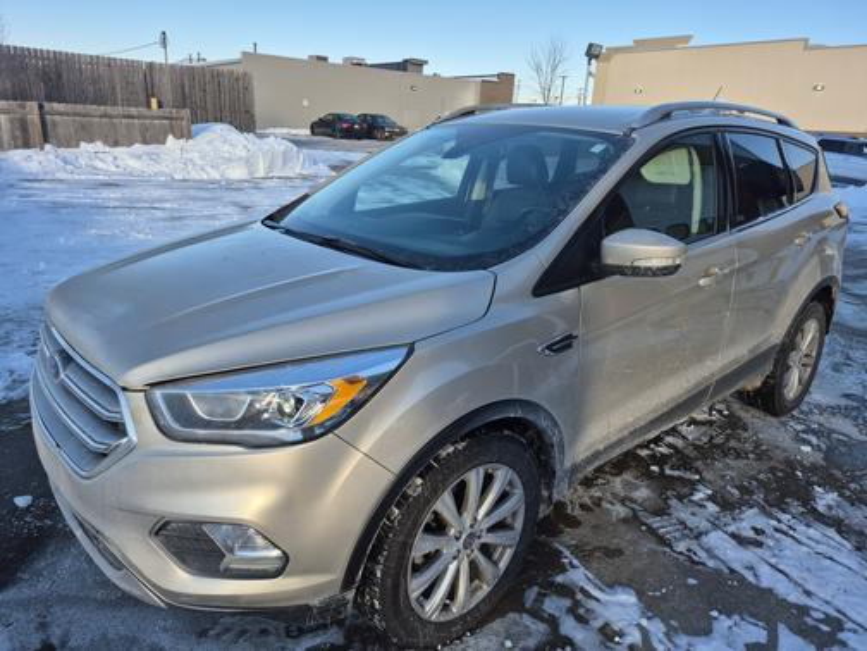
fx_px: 576
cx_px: 434
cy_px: 326
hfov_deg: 73.9
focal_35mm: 23
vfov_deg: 58.9
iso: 25
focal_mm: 5.4
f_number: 1.8
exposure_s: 1/682
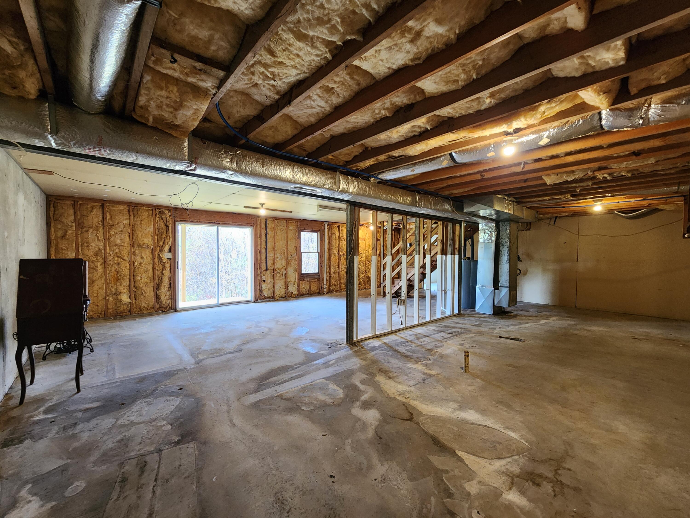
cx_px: 345
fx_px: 259
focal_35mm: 13
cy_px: 259
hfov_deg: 106.2
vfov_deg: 89.9
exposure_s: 1/40
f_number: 2.2
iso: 320
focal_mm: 2.2
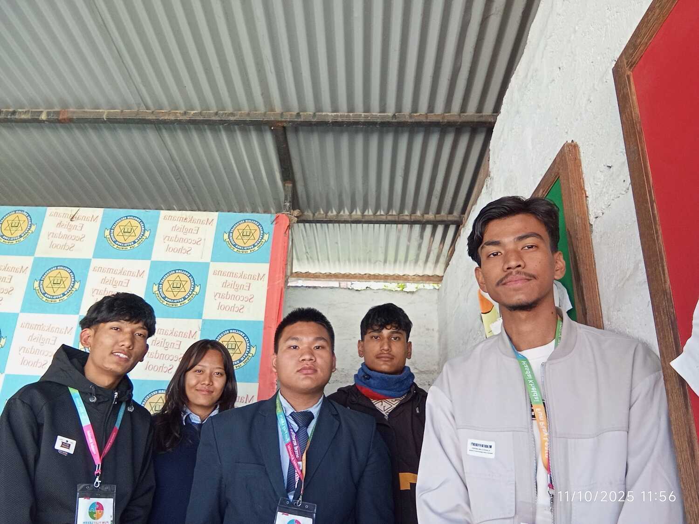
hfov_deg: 67.3
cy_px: 262
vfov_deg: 53.1
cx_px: 350
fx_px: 525
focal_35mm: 26
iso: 149
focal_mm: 2.79
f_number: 2
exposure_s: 1/100
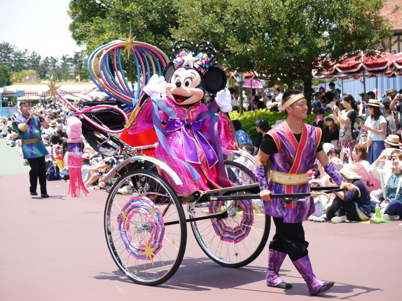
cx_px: 201
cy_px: 150
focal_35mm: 90
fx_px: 1045
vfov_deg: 16.4
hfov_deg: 21.8
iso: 160
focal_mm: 45
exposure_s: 1/250
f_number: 5.6
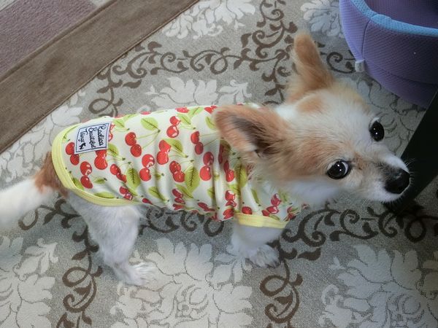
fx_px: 493
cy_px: 164
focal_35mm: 39
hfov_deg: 47.9
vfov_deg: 36.8
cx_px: 219
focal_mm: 6.9
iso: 800
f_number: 4.1
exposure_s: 1/60
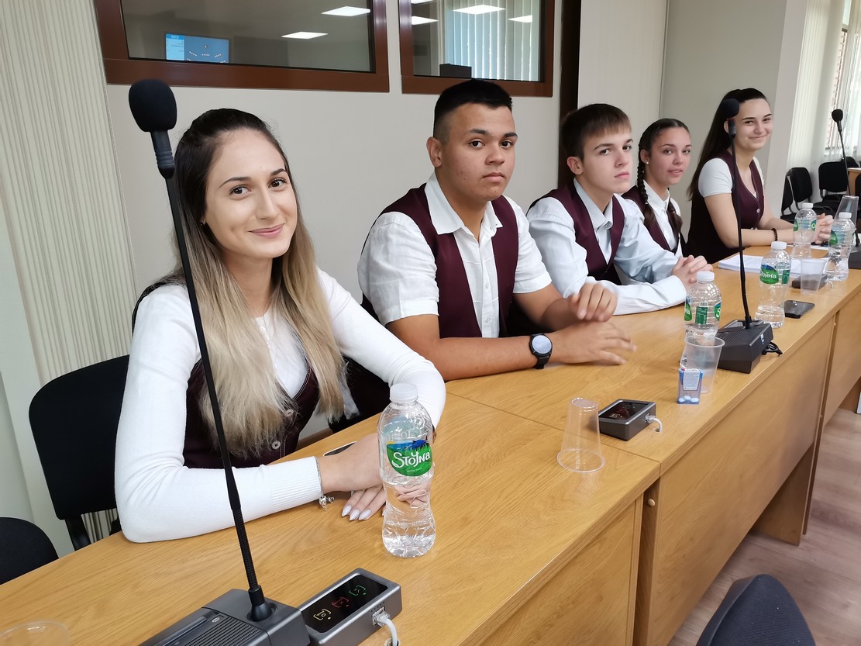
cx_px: 430
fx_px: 647
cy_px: 323
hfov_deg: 67.3
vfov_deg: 53.1
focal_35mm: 26
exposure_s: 1/50
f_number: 1.8
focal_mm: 4.75
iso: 320
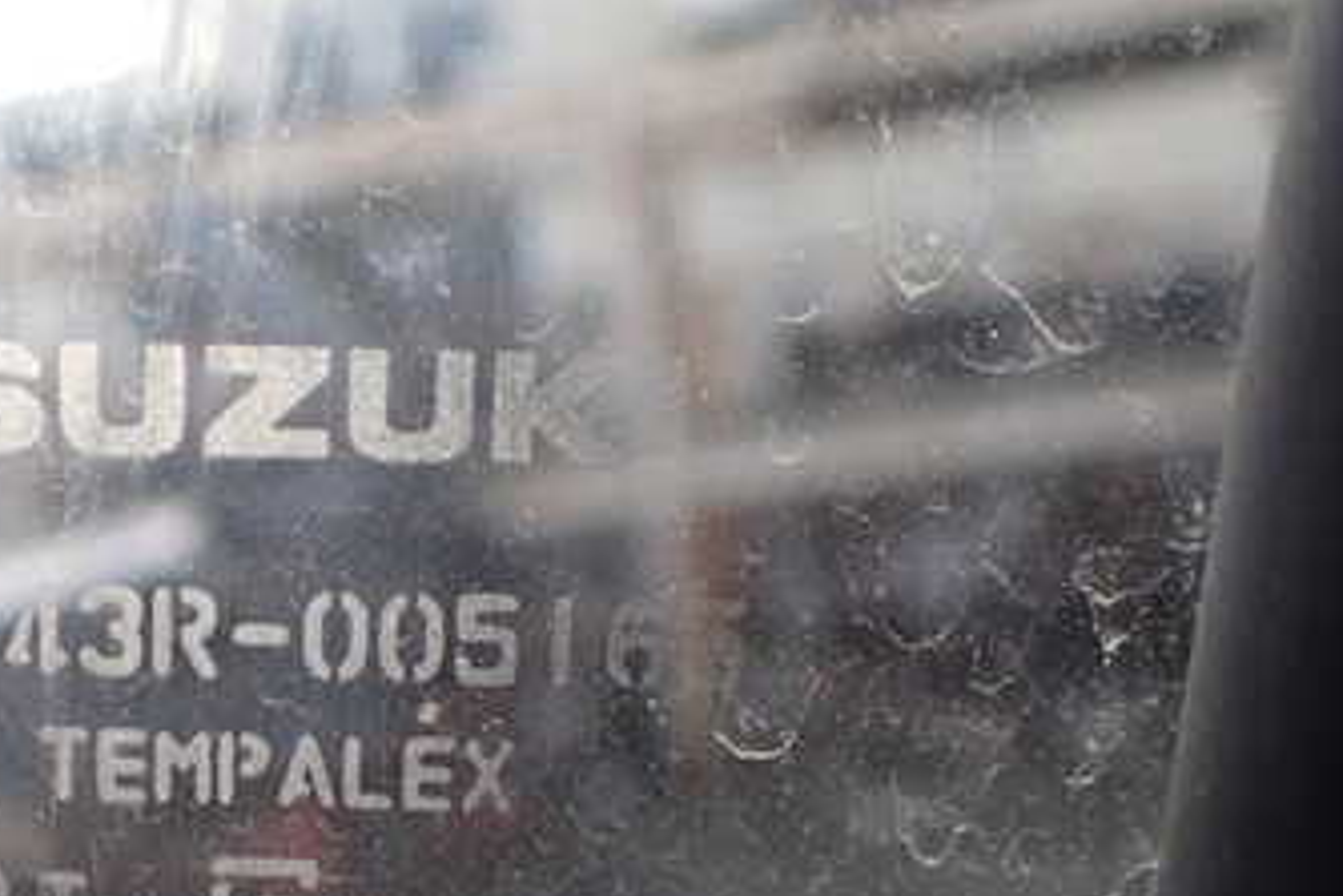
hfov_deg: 34.0
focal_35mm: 56
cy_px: 671
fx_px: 2090
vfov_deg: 24.0
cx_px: 177
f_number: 2.3
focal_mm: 5.4
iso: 100
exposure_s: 1/125
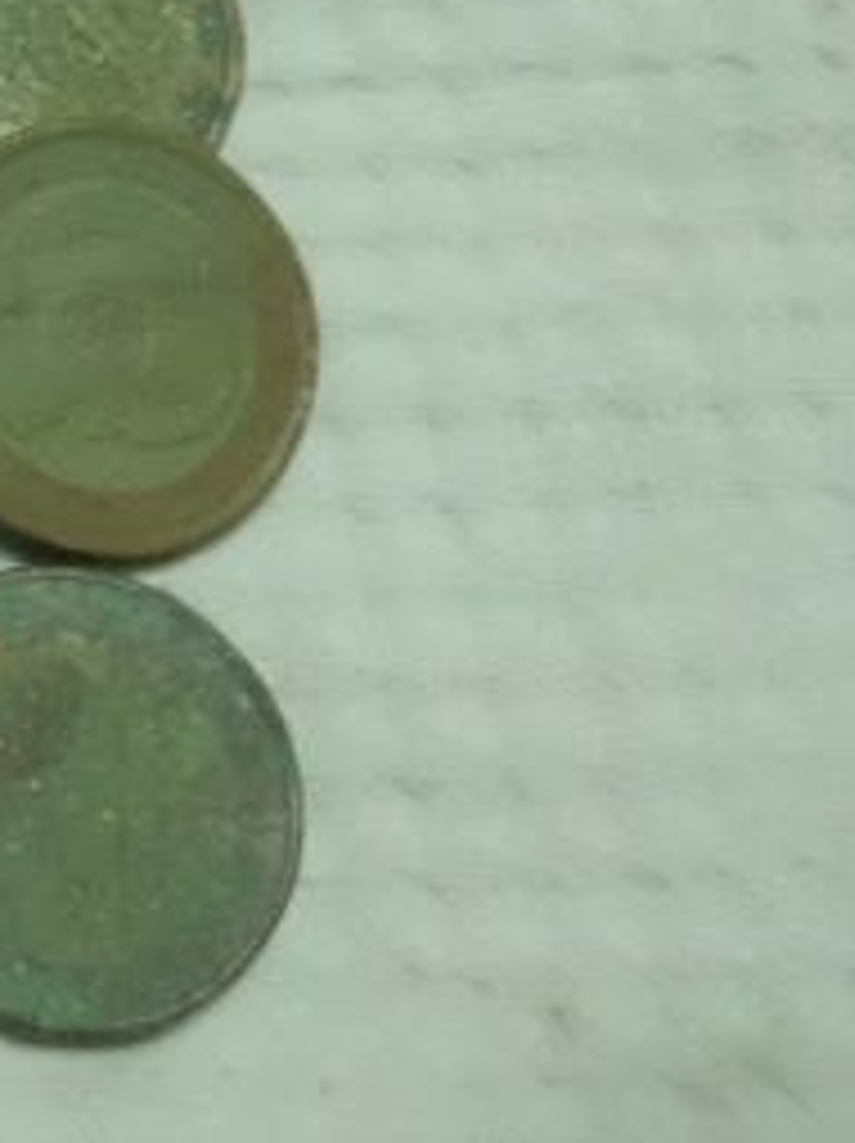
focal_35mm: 82
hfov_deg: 16.0
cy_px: 135
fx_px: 2705
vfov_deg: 23.3
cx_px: -544
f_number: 3.2
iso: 400
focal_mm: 4.6
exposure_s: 1/20
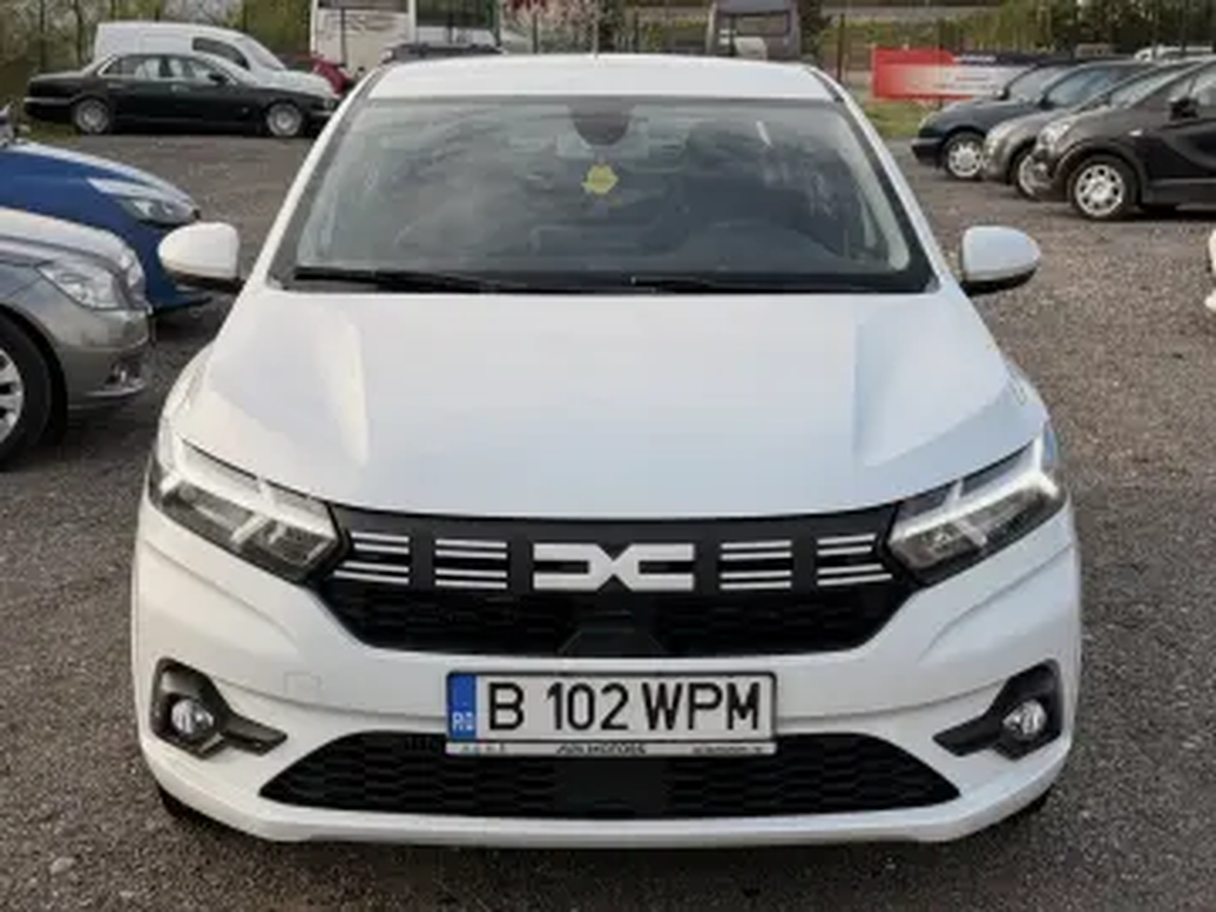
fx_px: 1686
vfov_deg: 30.3
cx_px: 608
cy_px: 456
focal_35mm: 48
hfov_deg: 39.7
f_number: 1.78
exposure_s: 1/2088
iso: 64
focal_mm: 6.76
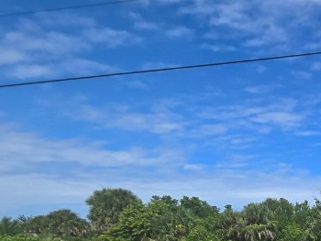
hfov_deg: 31.6
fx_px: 353
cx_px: 452
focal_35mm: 38
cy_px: 307
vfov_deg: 30.5
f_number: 2.2
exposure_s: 1/3050
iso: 50
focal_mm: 2.2
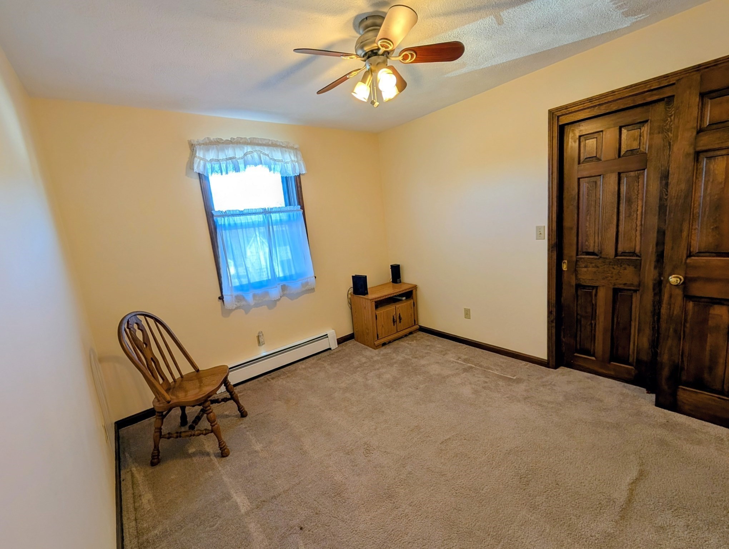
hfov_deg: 110.5
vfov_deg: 94.6
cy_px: 274
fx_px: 253
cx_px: 364
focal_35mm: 12
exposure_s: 1/120
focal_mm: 2.02
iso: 63
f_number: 1.7
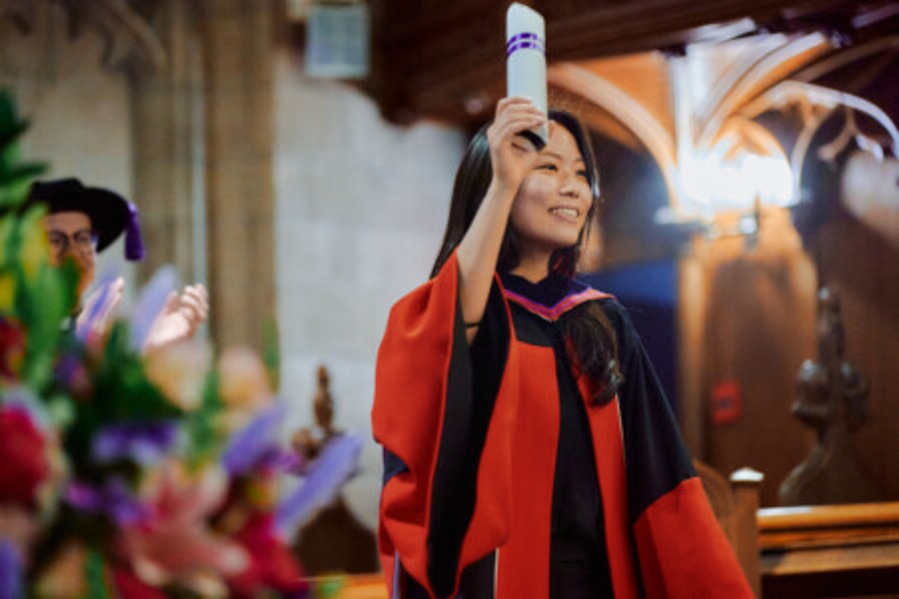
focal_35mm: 116
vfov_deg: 11.8
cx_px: 450
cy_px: 300
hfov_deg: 17.6
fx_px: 2897
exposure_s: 1/250
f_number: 2.8
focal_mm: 116
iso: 12800
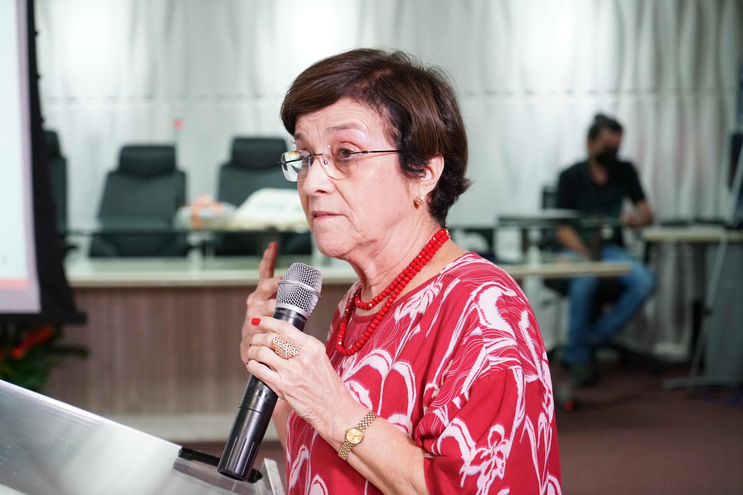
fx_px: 1445
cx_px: 372
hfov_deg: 28.8
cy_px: 248
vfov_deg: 19.5
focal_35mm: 70
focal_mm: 70
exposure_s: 1/125
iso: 3200
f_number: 4.5
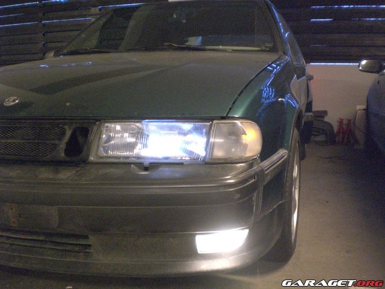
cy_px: 144
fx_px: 423
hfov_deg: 49.0
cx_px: 192
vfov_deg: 37.7
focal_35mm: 38
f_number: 3.1
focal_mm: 6.3
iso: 800
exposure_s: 1/20
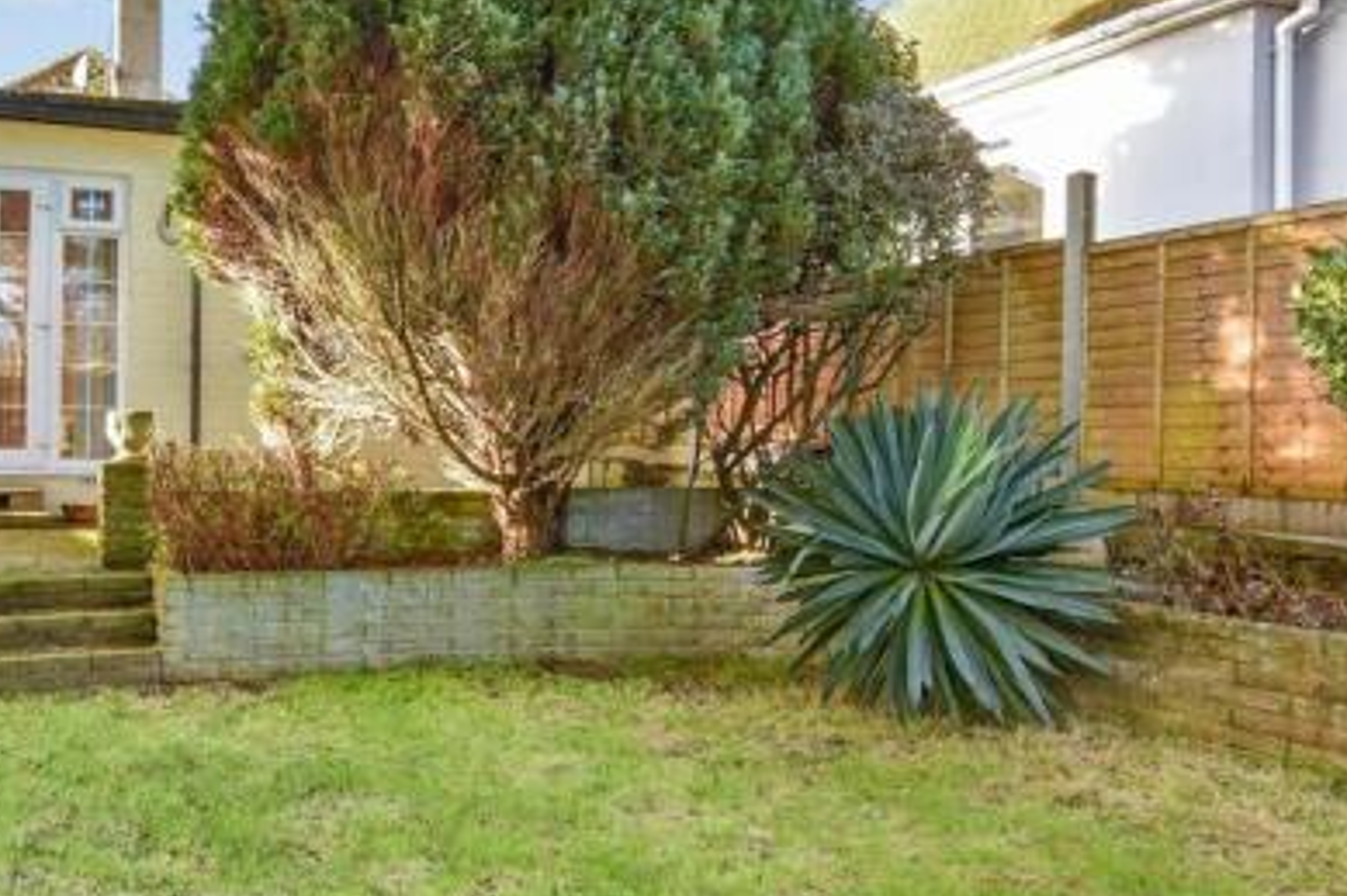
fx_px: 1197
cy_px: 413
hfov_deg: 57.0
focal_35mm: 32
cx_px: 414
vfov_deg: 41.1
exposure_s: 1/40
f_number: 8
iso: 200
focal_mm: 13
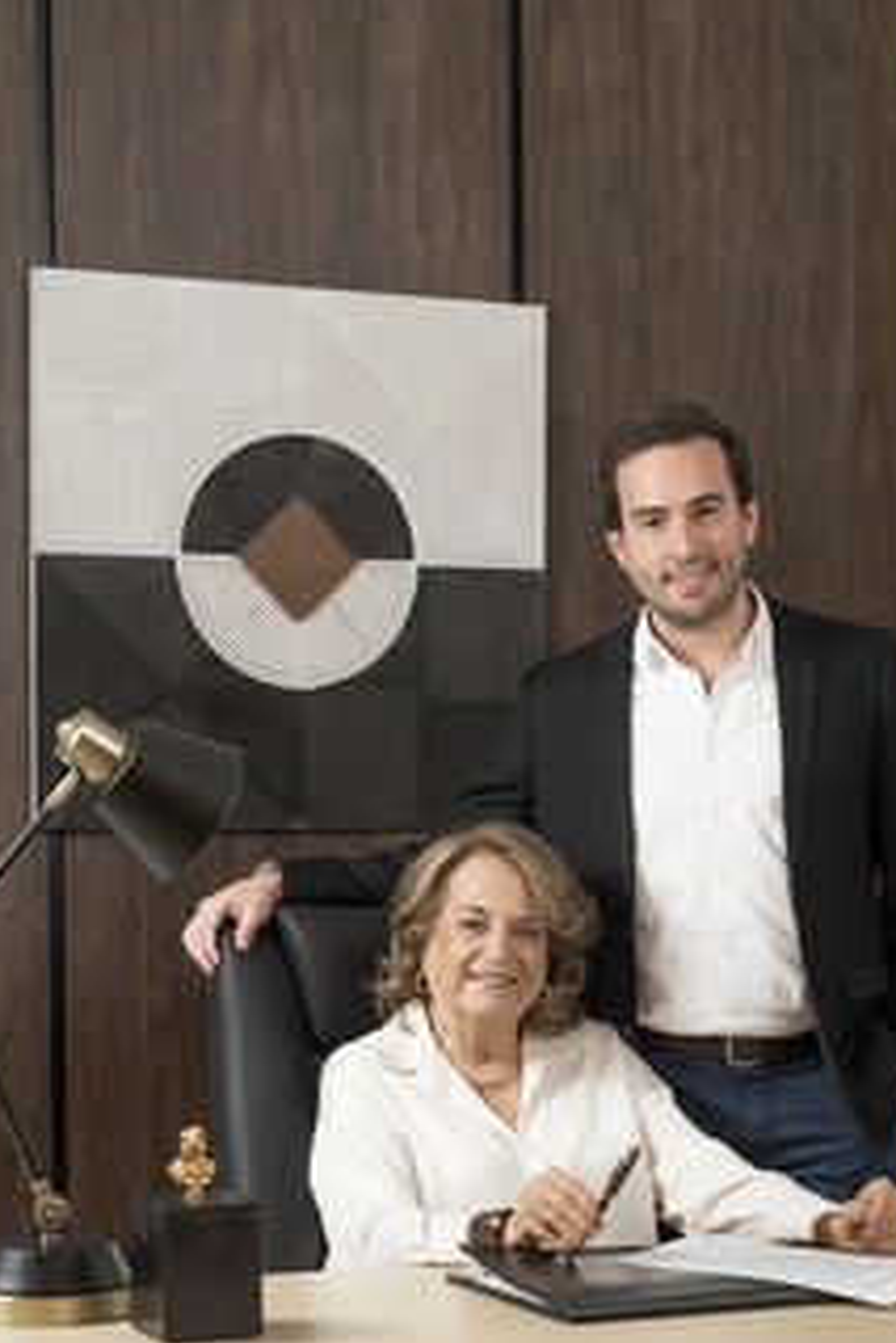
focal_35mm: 79
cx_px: 543
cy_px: 901
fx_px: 2946
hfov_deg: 17.3
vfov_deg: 25.5
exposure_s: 1/6
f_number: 8
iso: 200
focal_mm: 56
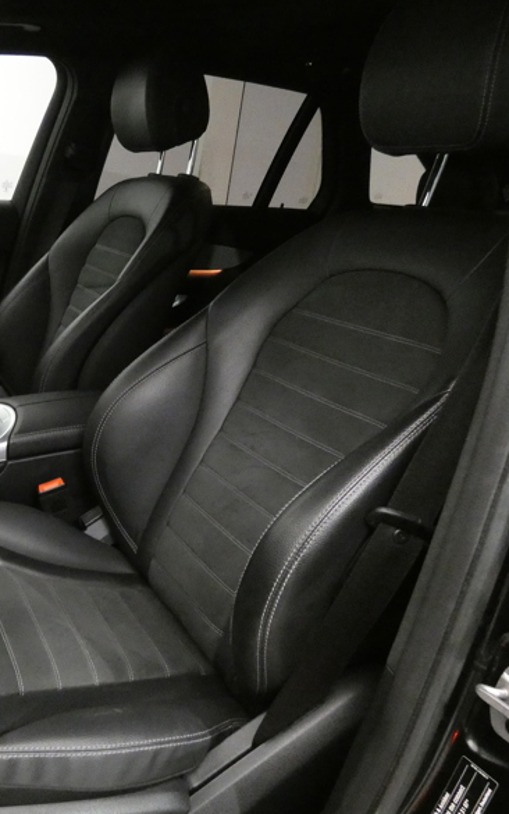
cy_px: 402
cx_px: 68
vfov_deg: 64.6
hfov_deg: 40.5
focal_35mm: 29
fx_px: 643
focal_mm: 3.6
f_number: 2.8
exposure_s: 1/25
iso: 1600
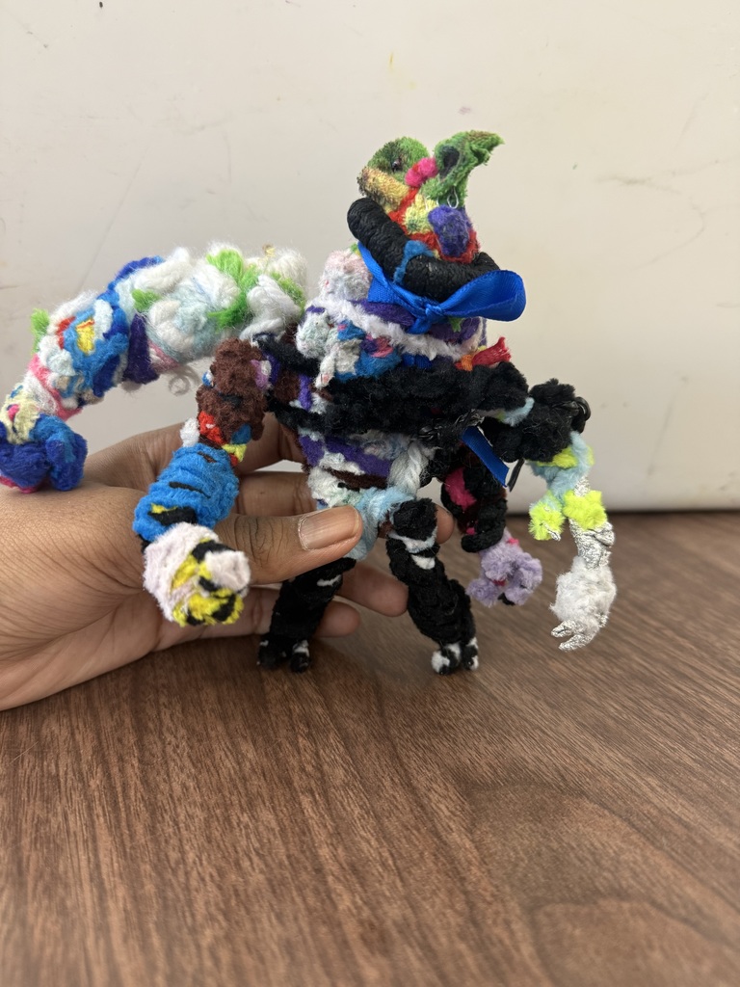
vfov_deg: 71.6
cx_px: 370
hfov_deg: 56.8
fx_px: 684
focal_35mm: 24
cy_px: 494
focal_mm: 6.76
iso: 250
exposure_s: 1/60
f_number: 1.78
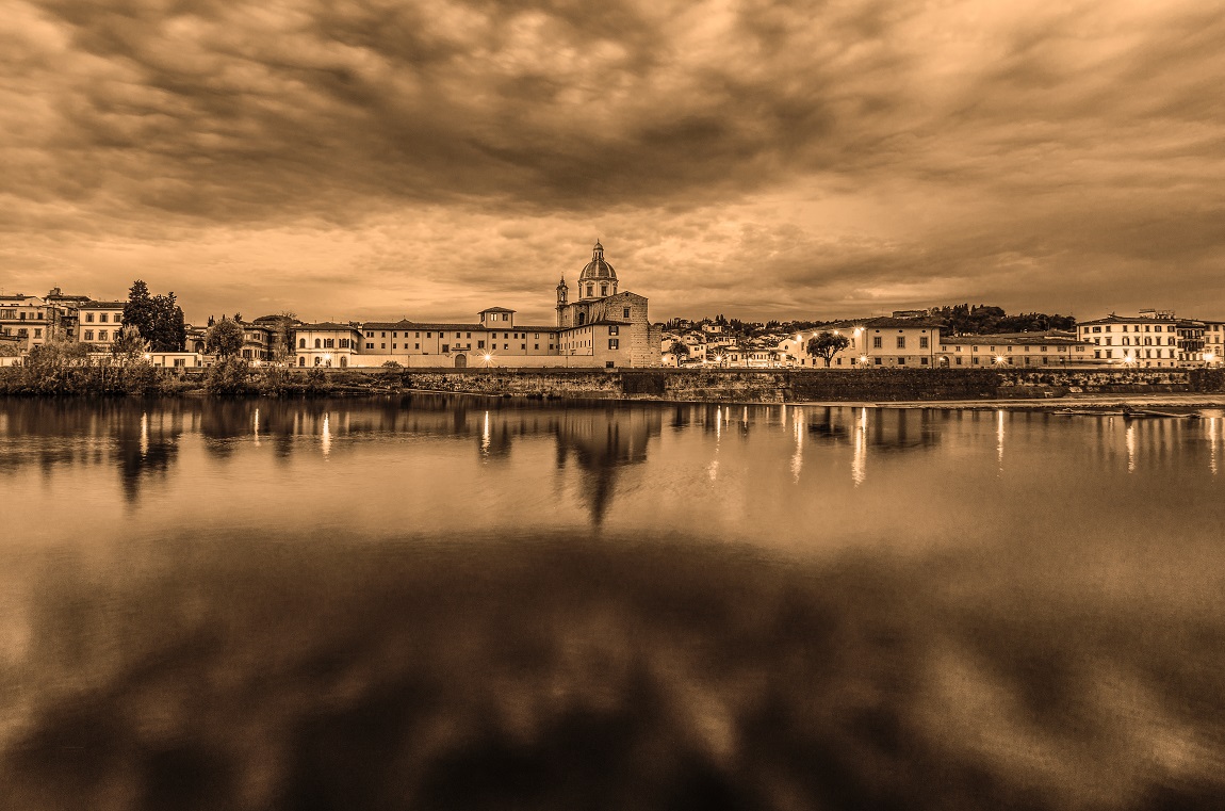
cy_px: 406
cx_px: 612
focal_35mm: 17
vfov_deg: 69.4
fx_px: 586
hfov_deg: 92.6
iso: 100
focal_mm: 11.5
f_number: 9
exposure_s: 5
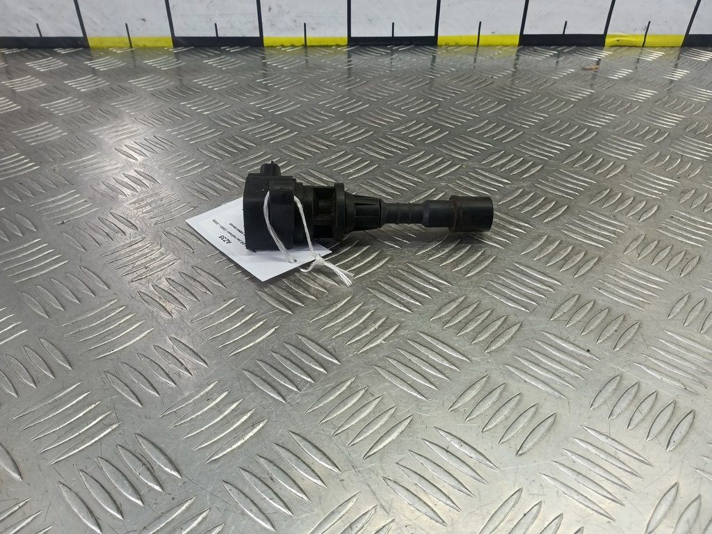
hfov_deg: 73.9
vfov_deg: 58.9
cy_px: 267
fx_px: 473
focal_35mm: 23
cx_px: 356
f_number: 1.6
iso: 113
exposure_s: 1/50
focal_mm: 4.11
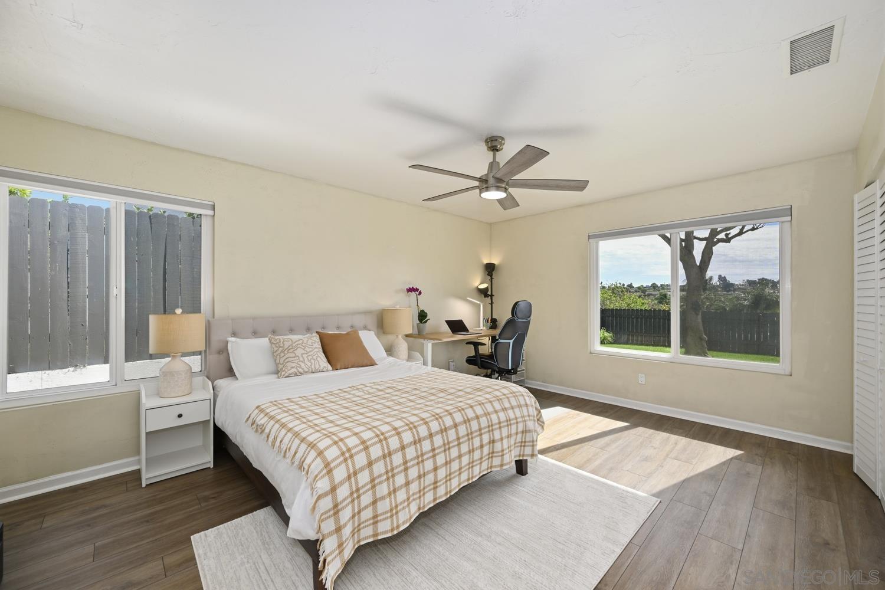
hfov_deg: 104.3
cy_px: 295
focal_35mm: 14
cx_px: 442
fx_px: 344
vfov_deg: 81.2
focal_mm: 14
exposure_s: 1/250
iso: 320
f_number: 8
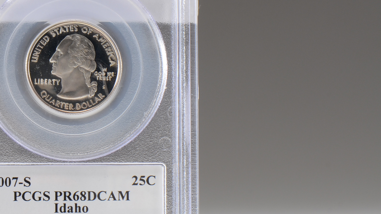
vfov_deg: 5.2
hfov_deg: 9.2
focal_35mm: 234
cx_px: 82
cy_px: 82
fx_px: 2363
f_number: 14
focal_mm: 85
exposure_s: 1/100
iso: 320
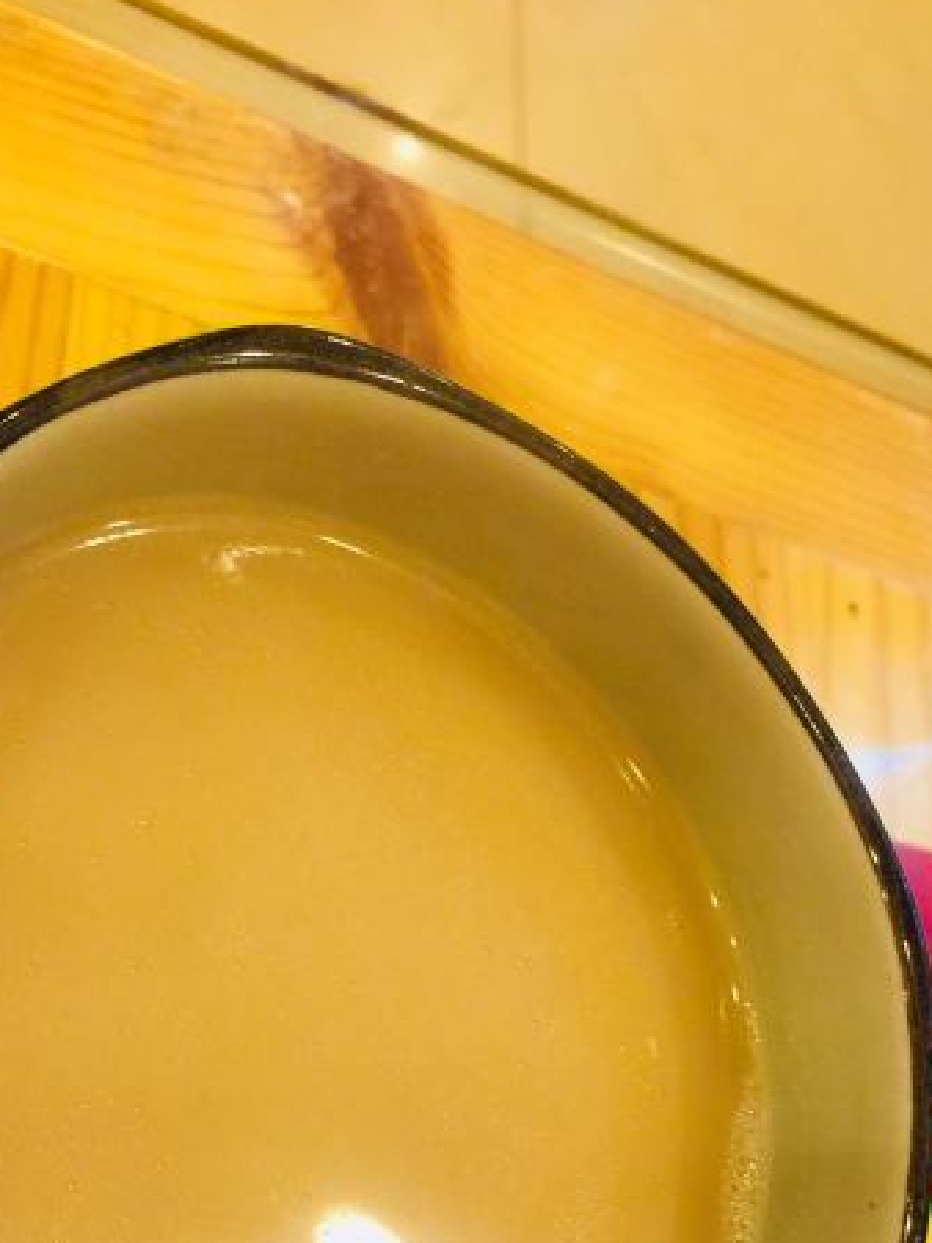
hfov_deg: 32.0
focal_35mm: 45
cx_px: 330
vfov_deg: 40.8
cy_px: 948
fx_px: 1616
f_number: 2.2
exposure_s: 1/17
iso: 80
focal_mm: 4.15
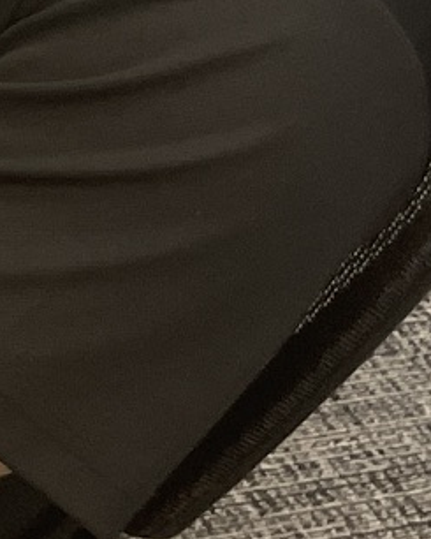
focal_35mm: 170
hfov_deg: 8.2
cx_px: -665
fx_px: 2709
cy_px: -521
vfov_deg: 10.5
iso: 64
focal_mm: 4.2
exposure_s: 1/100
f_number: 1.6
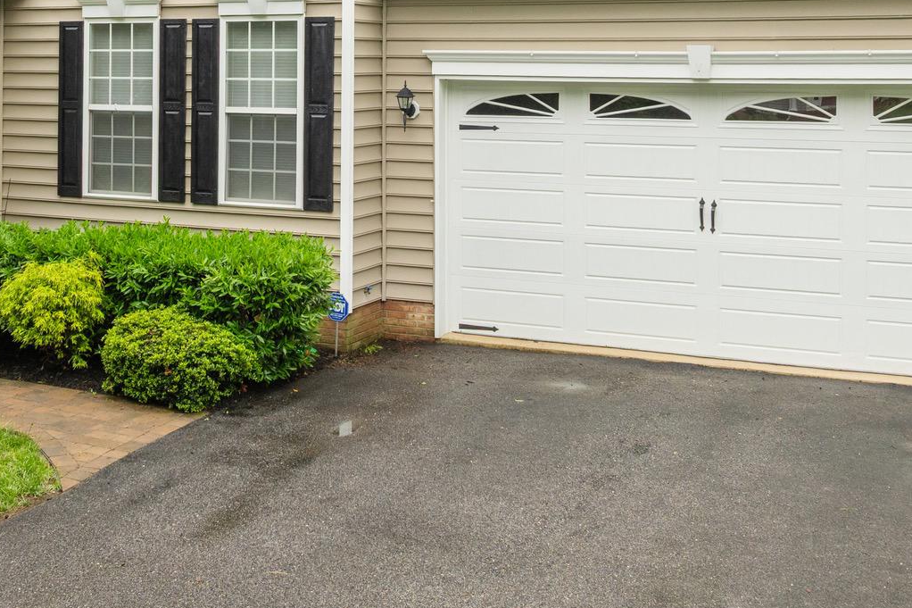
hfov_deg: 39.2
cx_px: 320
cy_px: 33
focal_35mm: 50
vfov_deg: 25.9
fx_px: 1266
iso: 100
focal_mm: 12.29
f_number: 4.5
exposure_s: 1/240
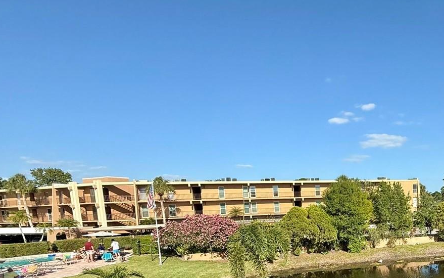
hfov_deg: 61.7
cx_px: 366
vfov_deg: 42.8
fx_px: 327
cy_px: 242
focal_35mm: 27
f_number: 2.2
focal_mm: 2.22
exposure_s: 1/2024
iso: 50
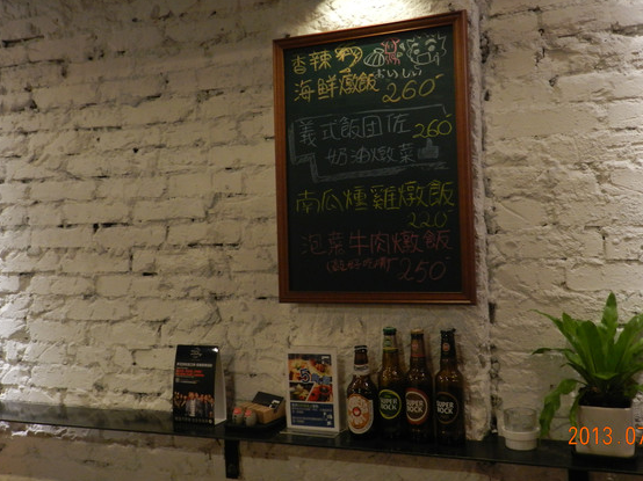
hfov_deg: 50.1
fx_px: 687
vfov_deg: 38.6
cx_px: 355
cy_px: 216
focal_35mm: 37
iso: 450
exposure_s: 1/15
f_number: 3.7
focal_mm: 5.6
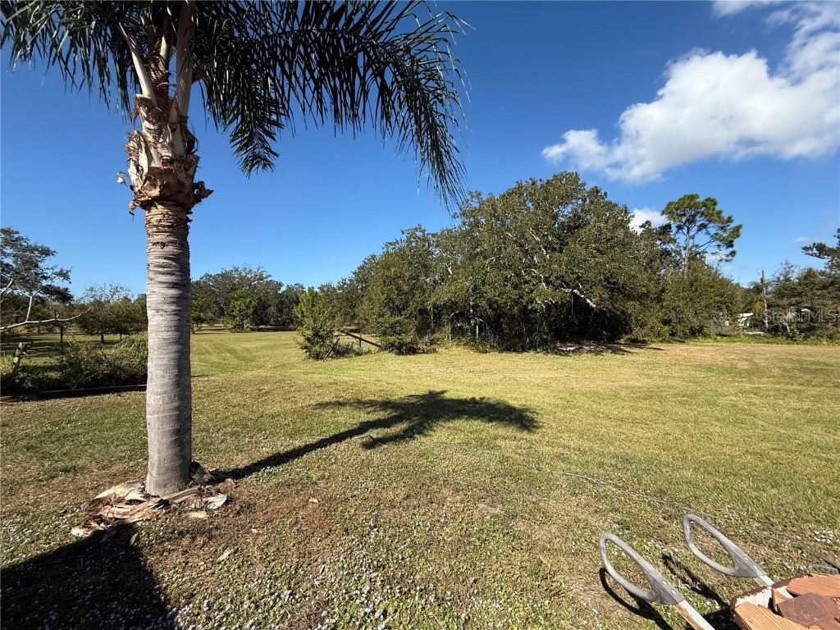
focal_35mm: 14
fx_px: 340
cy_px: 315
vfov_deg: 85.7
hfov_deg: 102.1
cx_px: 420
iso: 50
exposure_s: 1/1848
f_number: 2.2
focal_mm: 2.22
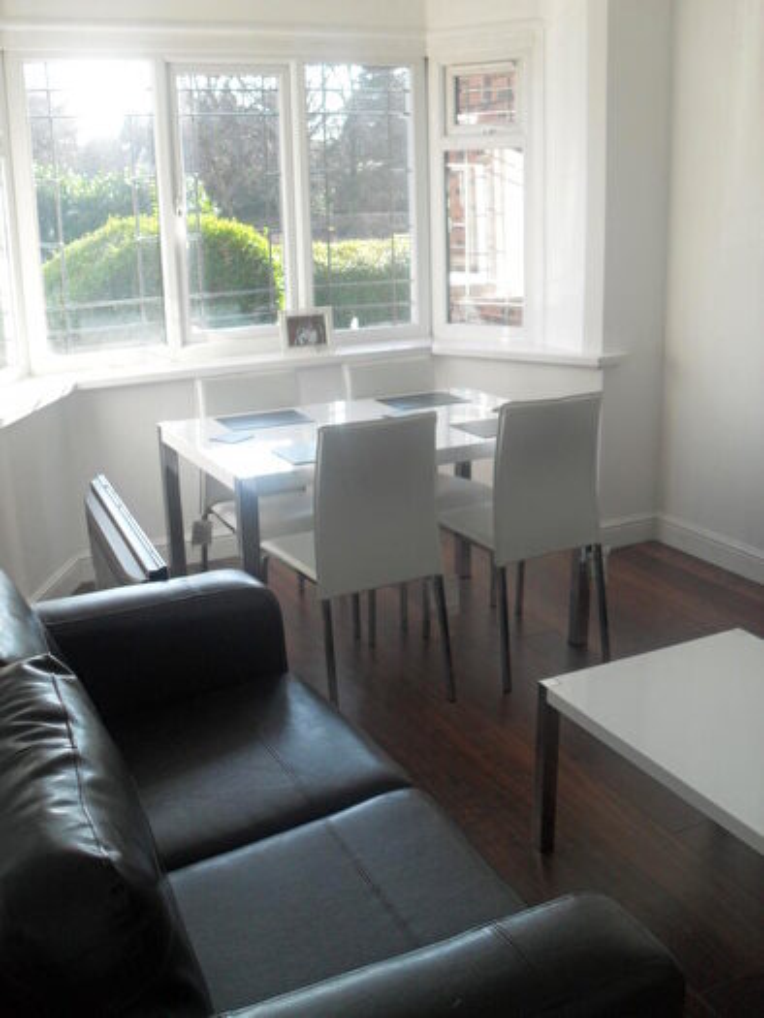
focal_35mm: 35
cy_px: 509
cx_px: 382
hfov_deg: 40.7
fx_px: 1030
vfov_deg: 52.6
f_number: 2.8
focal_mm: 6.2
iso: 100
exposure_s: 1/125
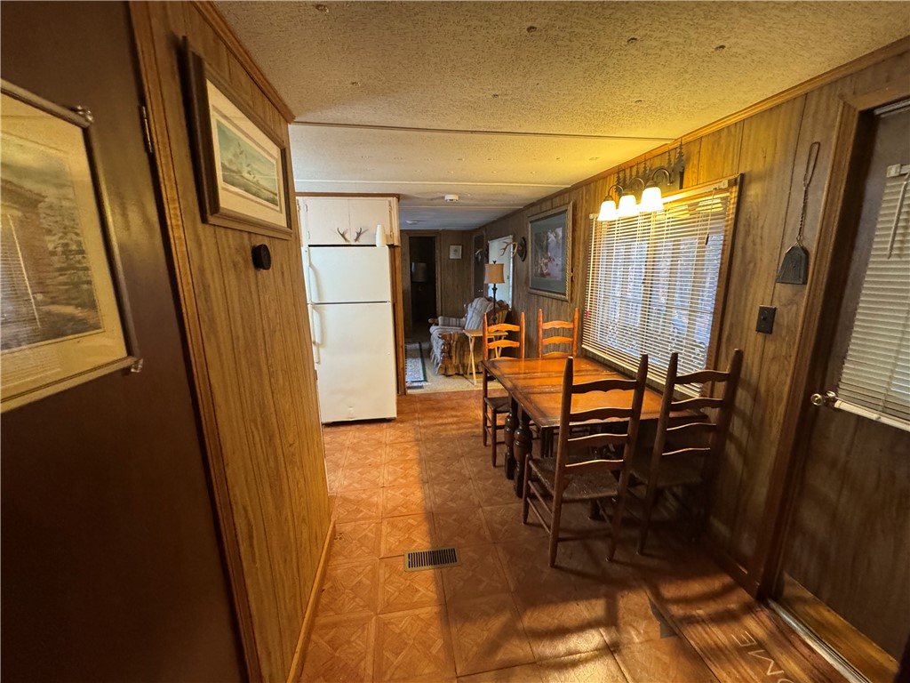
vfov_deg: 85.7
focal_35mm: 14
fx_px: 368
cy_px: 342
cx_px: 455
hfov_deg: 102.1
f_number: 2.2
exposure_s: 1/60
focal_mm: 2.22
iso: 800
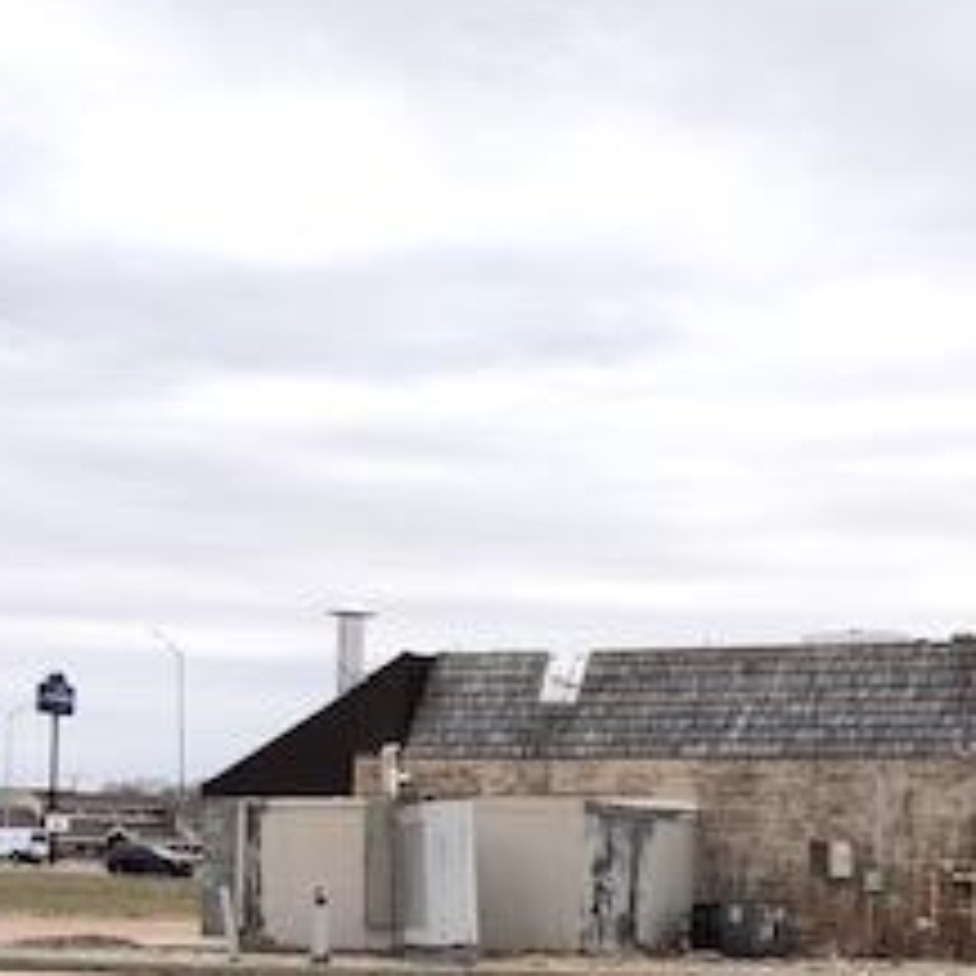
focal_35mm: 73
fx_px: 2329
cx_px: 585
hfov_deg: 23.6
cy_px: 837
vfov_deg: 23.2
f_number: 1.8
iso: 20
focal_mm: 3.99
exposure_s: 1/1066
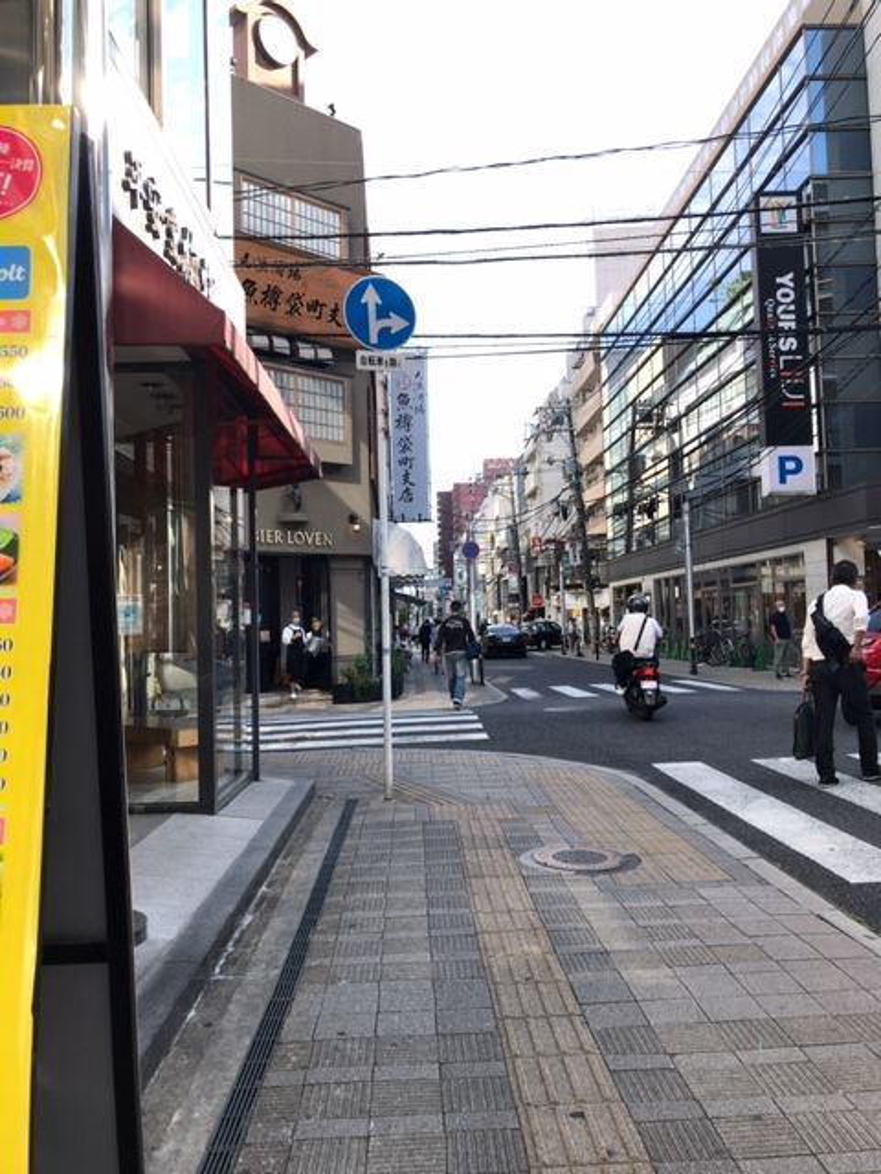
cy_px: 587
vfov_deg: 63.4
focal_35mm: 28
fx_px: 950
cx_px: 440
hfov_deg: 49.7
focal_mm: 3.99
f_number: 1.8
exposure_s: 1/397
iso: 20
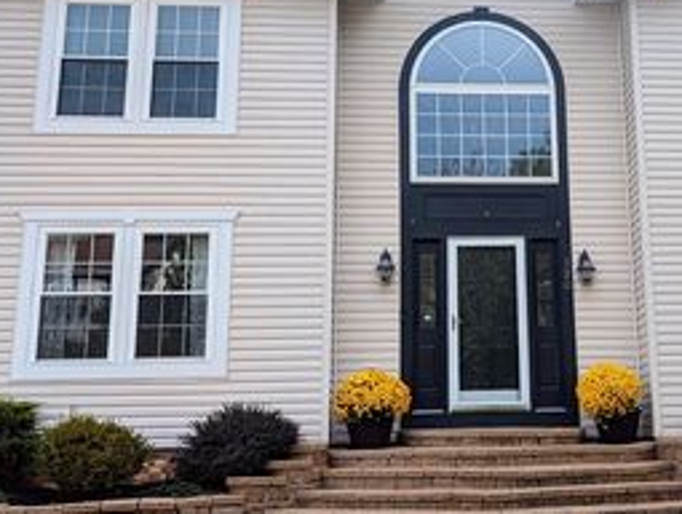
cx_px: 503
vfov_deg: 30.9
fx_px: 927
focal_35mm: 47
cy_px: 209
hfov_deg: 39.4
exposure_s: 1/4808
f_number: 1.68
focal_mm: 6.9
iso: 22
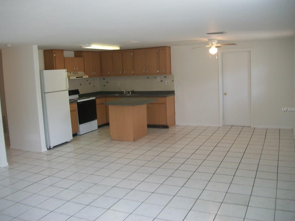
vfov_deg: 43.0
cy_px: 110
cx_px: 148
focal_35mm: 33
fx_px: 281
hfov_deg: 55.3
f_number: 2.9
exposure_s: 1/30
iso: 80
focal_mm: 5.7
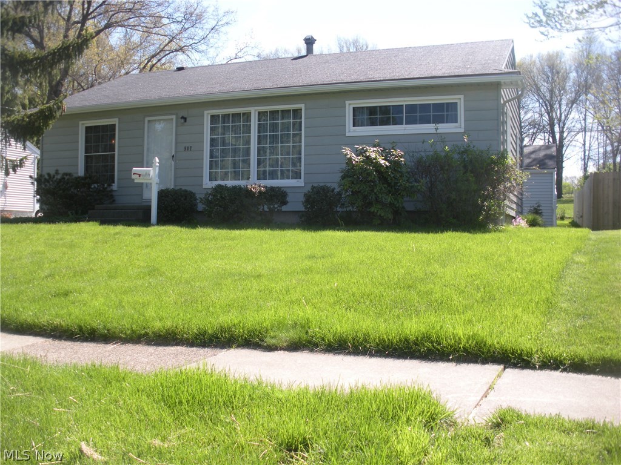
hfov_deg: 51.4
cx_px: 310
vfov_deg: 39.7
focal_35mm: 36
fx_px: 646
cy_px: 232
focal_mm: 6.3
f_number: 3.5
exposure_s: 1/286
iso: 64
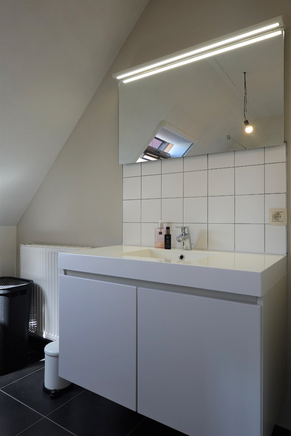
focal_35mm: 24
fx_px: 291
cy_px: 218
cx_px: 146
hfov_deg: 53.1
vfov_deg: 73.7
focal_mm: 9
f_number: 2.8
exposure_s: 1/80
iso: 125
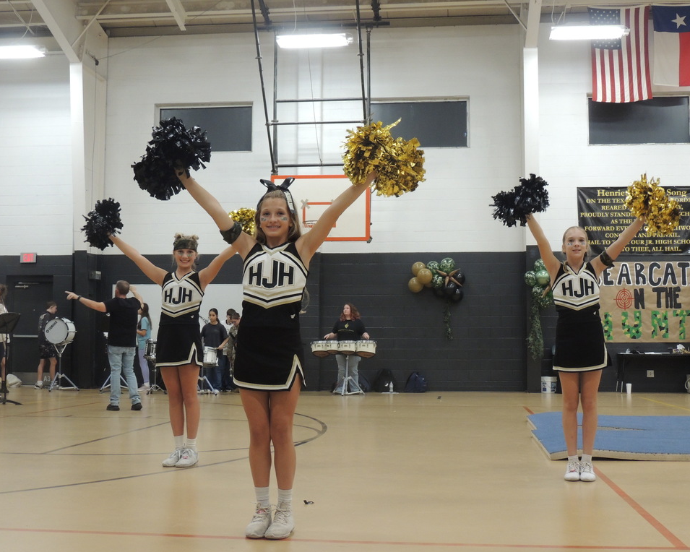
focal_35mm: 45
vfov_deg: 33.4
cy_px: 277
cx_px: 355
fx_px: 919
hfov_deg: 41.2
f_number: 3.4
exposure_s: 1/40
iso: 400
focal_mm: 7.6
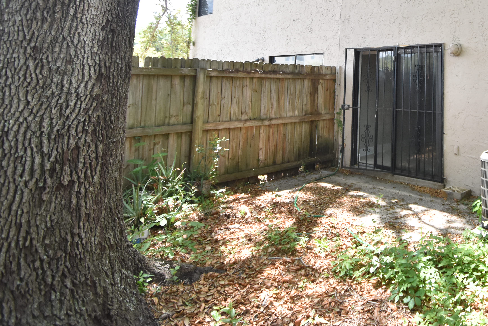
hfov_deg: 62.1
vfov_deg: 46.0
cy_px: 48
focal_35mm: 26
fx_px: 352
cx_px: 407
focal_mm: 10
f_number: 3.5
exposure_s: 1/750
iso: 800
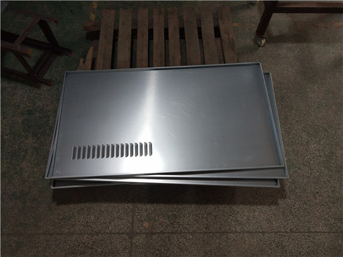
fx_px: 297
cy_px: 128
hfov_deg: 60.0
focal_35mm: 30
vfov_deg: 46.7
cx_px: 172
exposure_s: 1/100
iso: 182
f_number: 1.8
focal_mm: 3.95
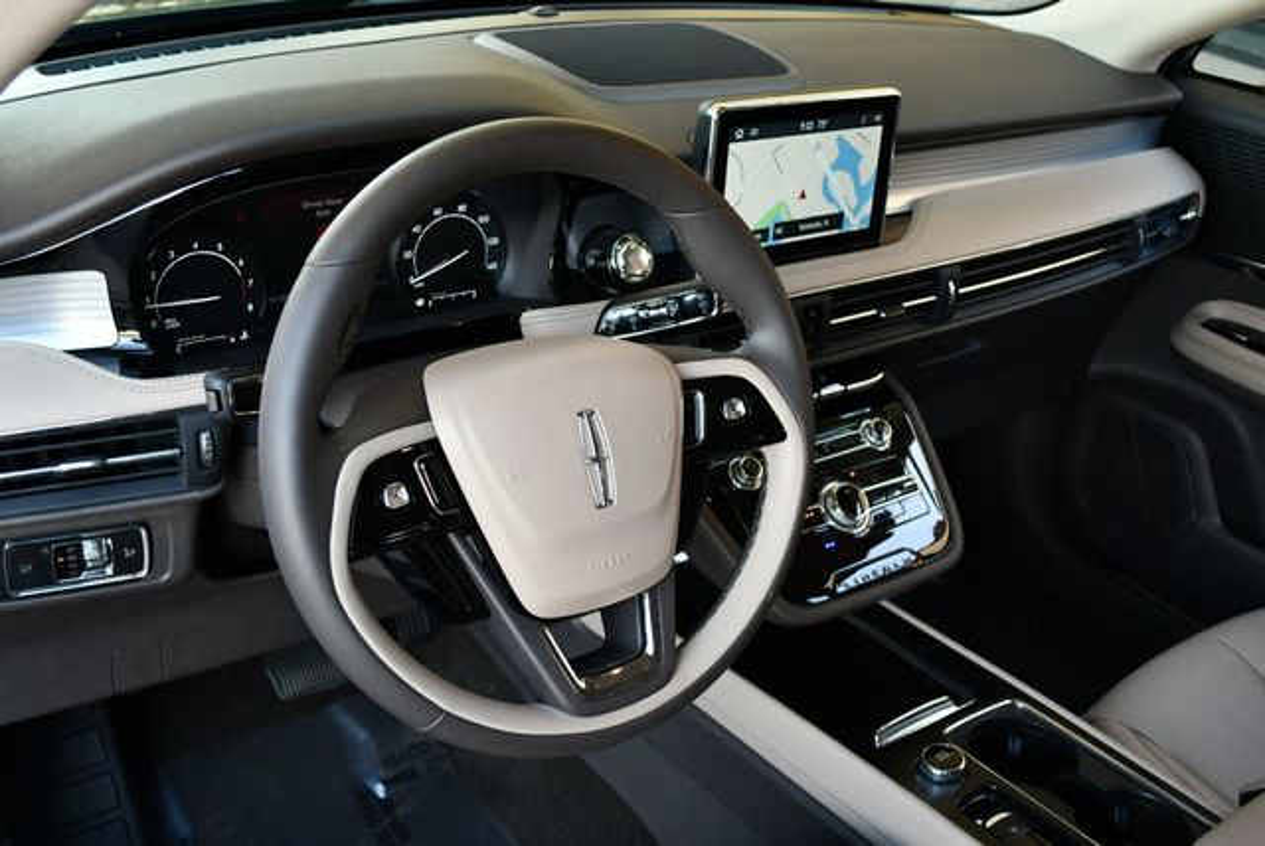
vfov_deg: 33.5
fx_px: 1407
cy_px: 423
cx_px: 632
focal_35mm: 40
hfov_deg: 48.4
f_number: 3.8
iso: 720
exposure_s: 1/250
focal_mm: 20
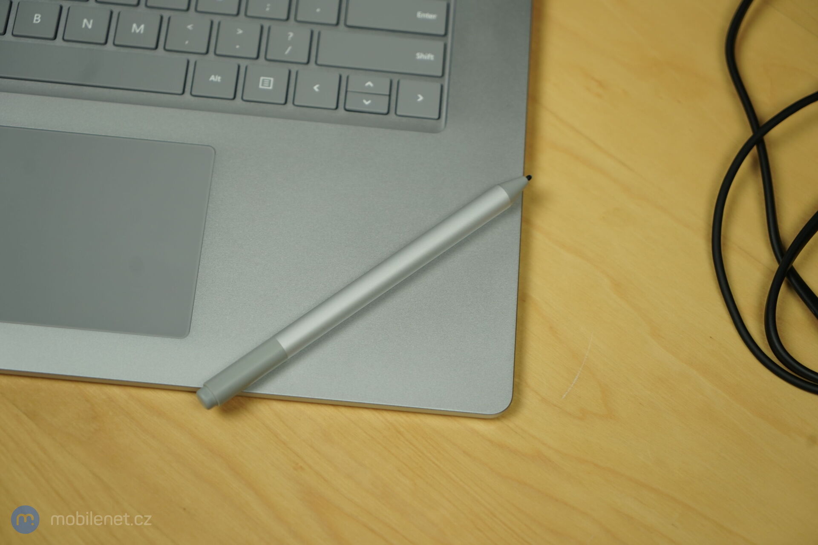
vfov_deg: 19.5
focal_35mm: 70
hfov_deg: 28.8
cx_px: 409
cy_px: 272
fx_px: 1590
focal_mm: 70
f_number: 4.5
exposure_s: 1/160
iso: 500
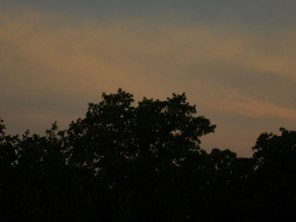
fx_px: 1086
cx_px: 147
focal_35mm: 127
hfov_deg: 15.5
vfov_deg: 11.7
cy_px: 111
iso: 200
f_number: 5.2
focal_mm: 26.3
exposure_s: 1/120
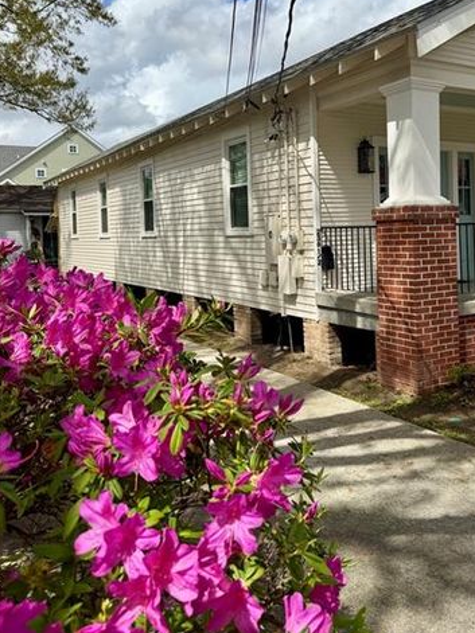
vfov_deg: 53.4
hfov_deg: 41.1
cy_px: 240
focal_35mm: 34
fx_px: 622
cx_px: 330
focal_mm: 6.76
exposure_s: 1/5714
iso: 80
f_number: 1.78
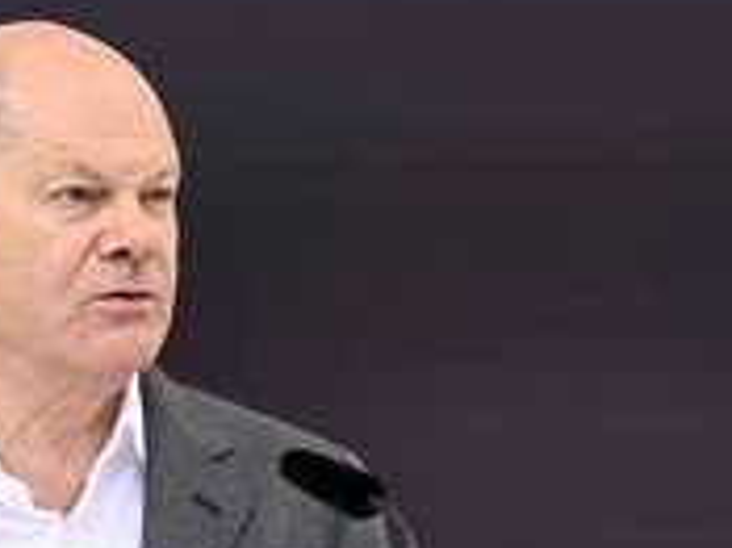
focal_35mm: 496
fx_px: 10481
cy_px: 565
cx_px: 73
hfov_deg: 4.0
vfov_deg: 3.0
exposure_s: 1/1000
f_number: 4.5
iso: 400
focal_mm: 200
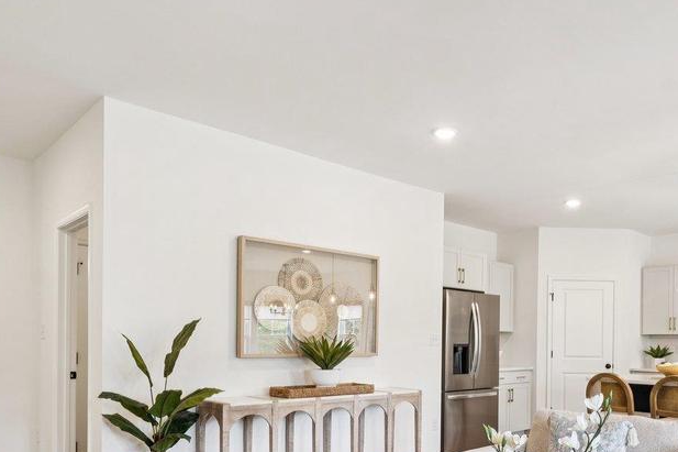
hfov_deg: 63.5
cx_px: 463
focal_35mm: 28
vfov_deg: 44.7
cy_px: 342
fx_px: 527
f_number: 8
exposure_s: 1/8
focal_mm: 12
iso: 160
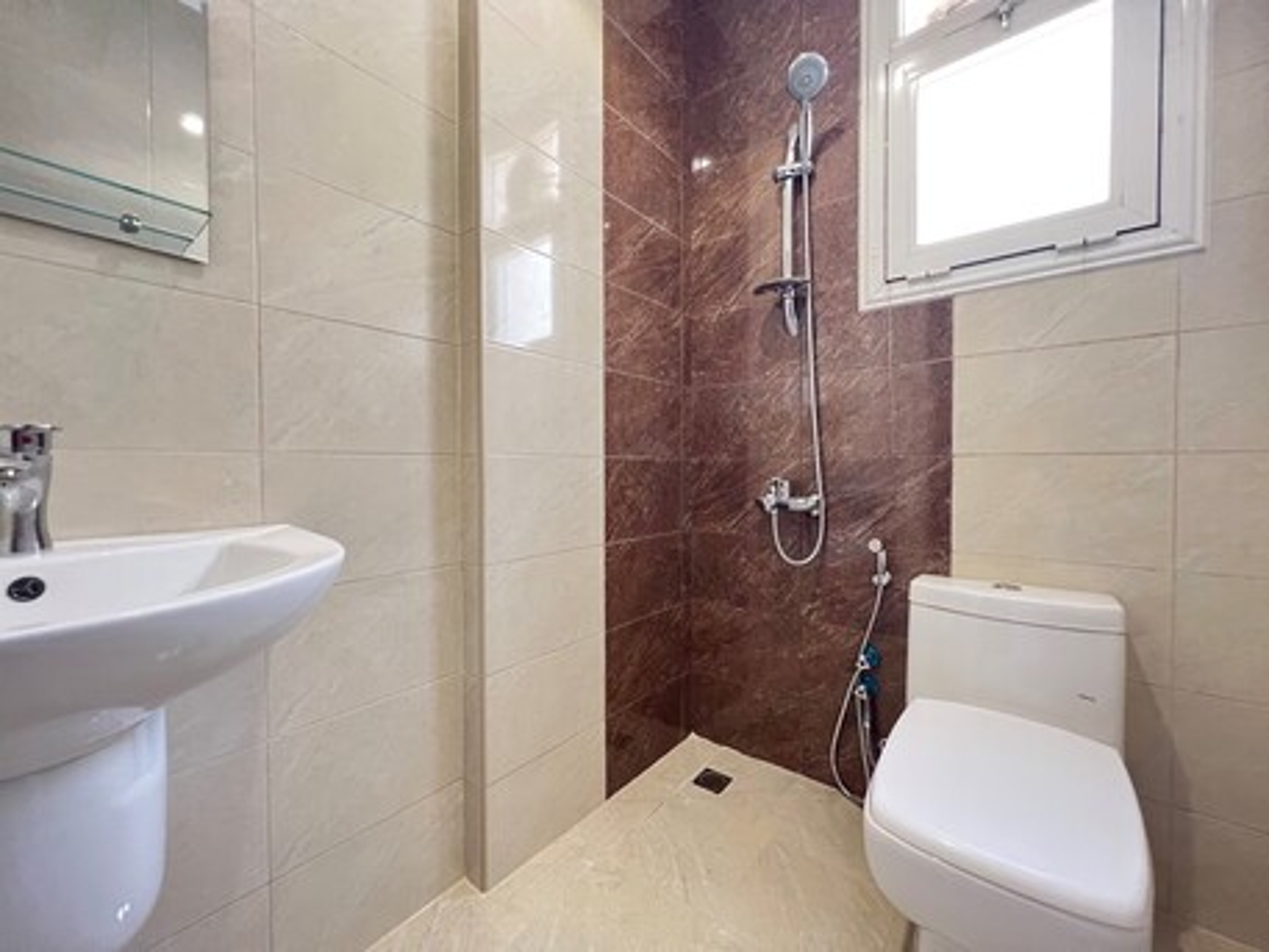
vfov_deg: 89.9
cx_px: 634
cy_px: 476
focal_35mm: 13
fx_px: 477
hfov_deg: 106.2
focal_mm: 1.57
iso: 800
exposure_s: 1/60
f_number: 1.8
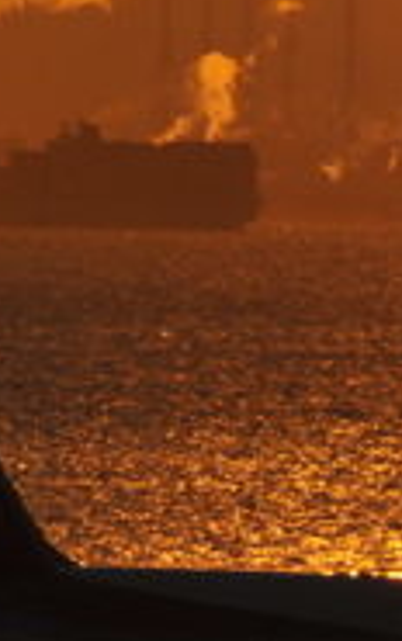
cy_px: -14
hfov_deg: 0.8
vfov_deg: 1.2
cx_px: 998
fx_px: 29538
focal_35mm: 1689
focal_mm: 200
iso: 200
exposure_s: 1/1000
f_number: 16
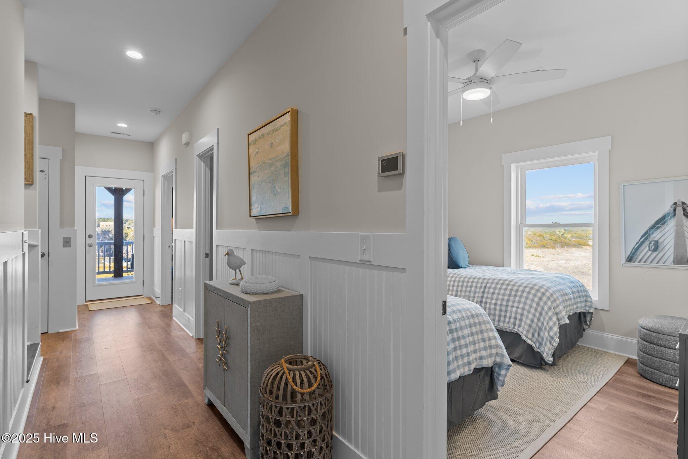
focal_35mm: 17
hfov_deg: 93.3
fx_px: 325
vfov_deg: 70.4
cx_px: 344
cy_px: 230
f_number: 8
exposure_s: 1/1.25
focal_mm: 17
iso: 200
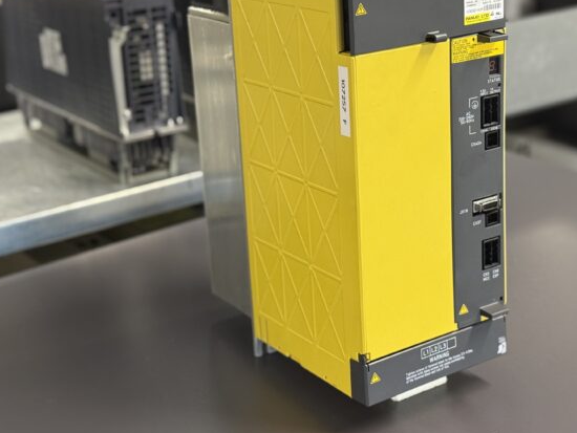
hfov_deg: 29.0
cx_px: 302
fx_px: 1117
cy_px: 153
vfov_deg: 21.9
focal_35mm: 67
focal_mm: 6.76
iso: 200
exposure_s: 1/50
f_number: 1.78
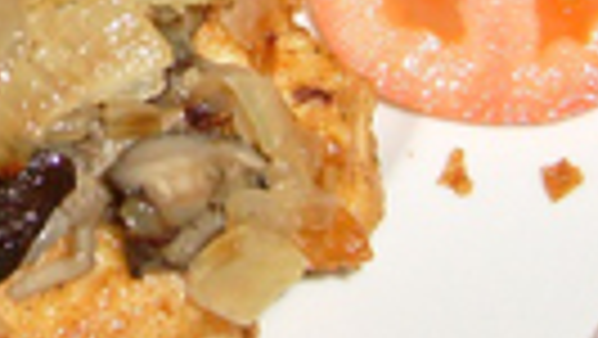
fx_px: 2047
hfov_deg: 16.1
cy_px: -104
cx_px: -63
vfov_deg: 9.3
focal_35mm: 129
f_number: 2.8
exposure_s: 1/45
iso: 100
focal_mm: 5.8
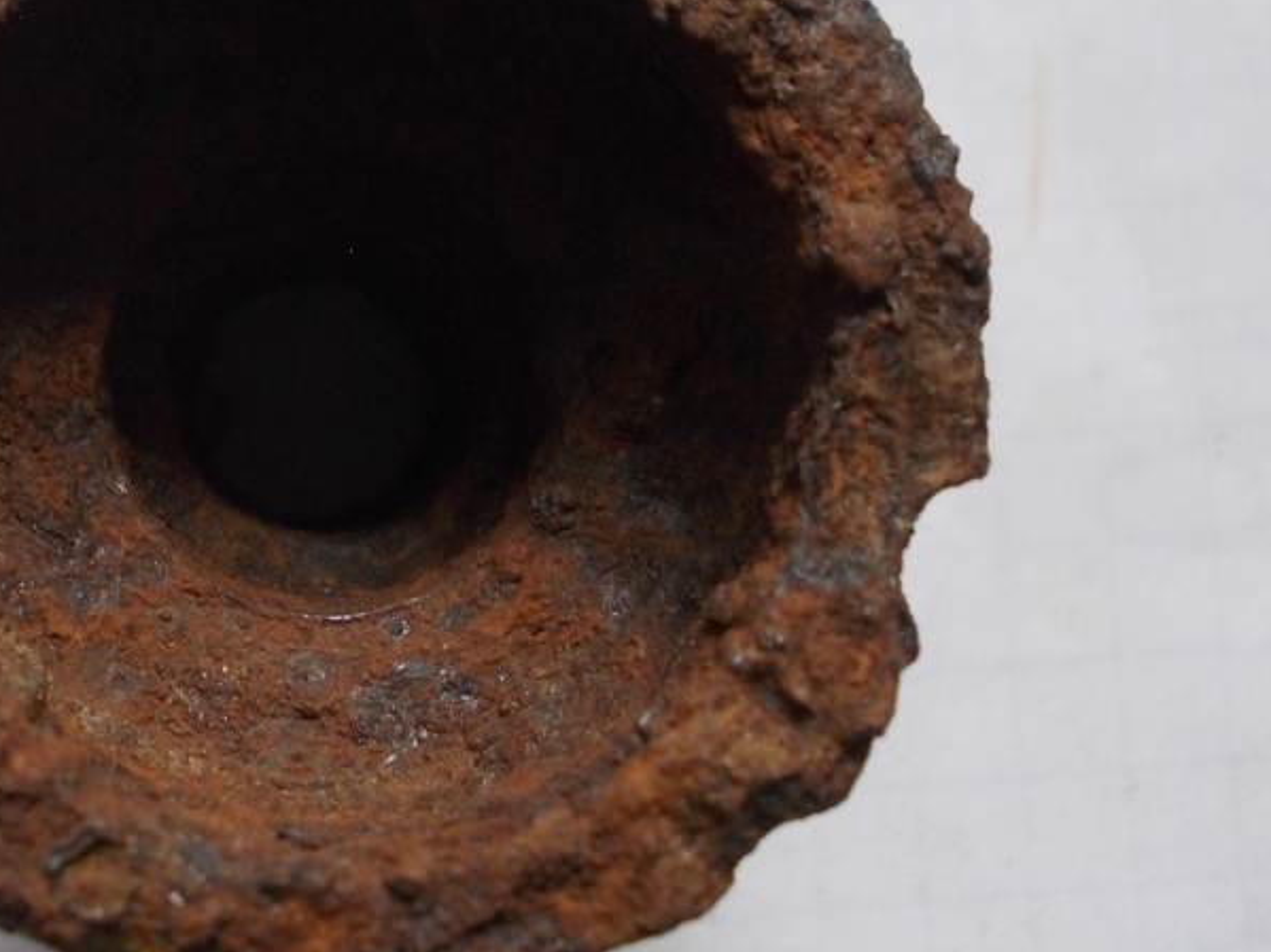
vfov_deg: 22.6
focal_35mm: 65
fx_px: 2386
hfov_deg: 29.4
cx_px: 325
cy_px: 428
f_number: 3.1
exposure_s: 1/50
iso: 80
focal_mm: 5.3
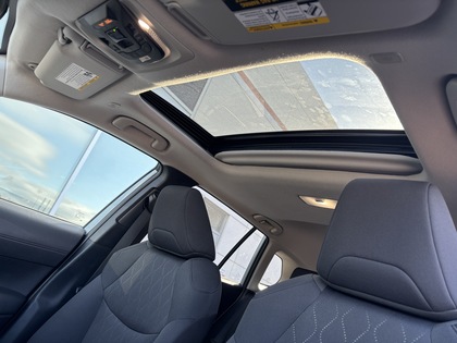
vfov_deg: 53.1
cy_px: 172
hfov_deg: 67.3
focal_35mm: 26
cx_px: 228
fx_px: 343
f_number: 1.6
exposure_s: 1/138
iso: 32
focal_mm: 5.96
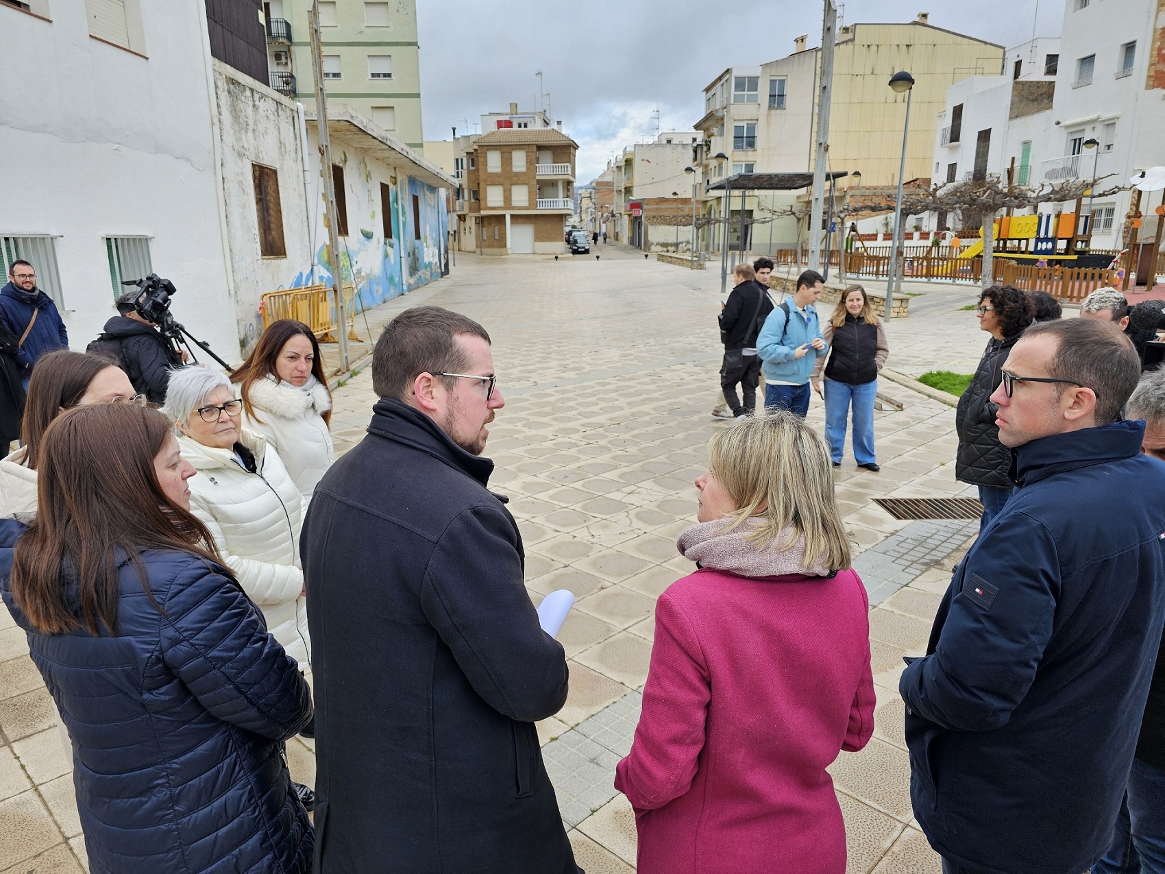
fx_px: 774
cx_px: 582
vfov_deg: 58.9
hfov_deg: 73.9
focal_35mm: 23
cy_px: 437
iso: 16
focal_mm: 6.3
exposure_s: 1/180
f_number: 1.7
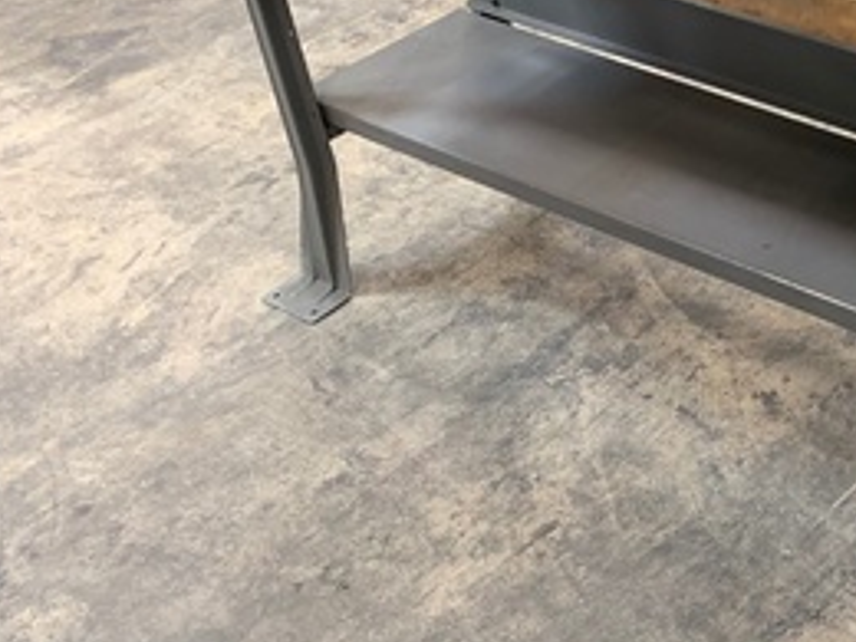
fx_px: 1583
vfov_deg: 22.6
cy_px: 132
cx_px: 1011
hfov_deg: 27.0
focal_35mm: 64
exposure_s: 1/60
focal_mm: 4.25
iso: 200
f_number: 1.8
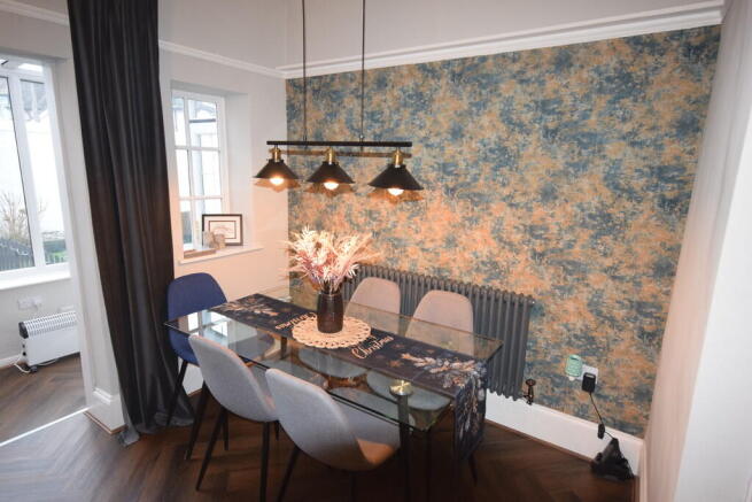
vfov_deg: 63.2
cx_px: 376
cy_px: 251
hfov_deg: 85.4
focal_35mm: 20
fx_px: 407
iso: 2000
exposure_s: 1/60
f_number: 4.5
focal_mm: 13
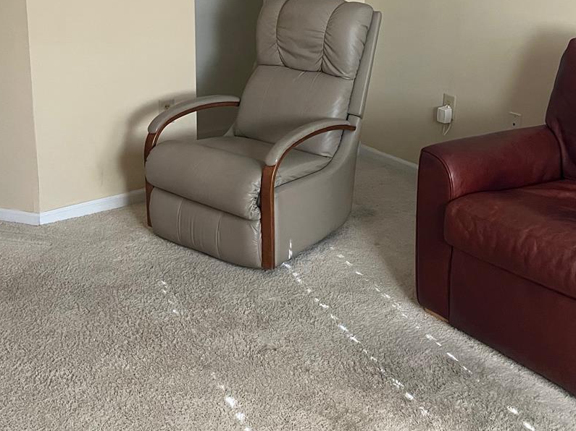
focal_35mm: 49
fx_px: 815
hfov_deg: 38.9
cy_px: 90
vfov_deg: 29.1
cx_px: 313
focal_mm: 5.1
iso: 500
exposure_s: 1/60
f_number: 1.6
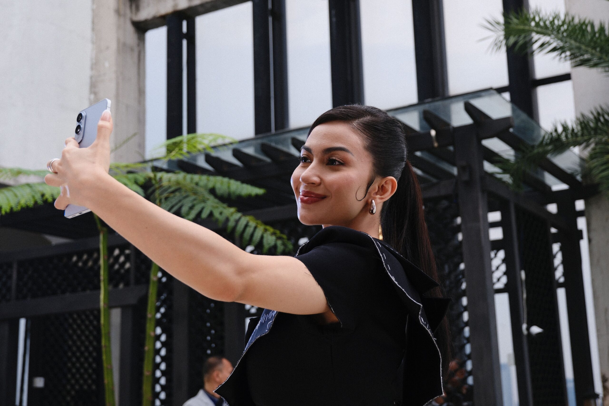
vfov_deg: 26.5
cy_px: 203
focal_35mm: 51
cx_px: 304
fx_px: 863
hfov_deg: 38.9
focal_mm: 34.3
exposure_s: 1/80
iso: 250
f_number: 4
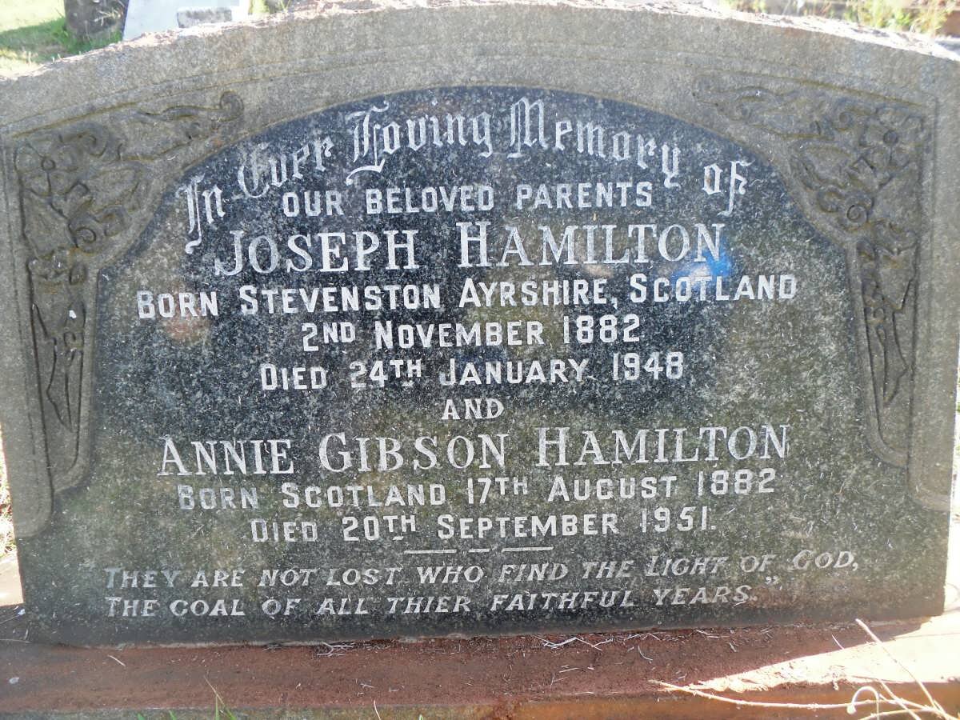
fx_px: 971
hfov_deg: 52.6
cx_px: 480
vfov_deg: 40.7
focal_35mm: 35
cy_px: 360
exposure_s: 1/79
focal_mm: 6.3
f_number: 3
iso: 100
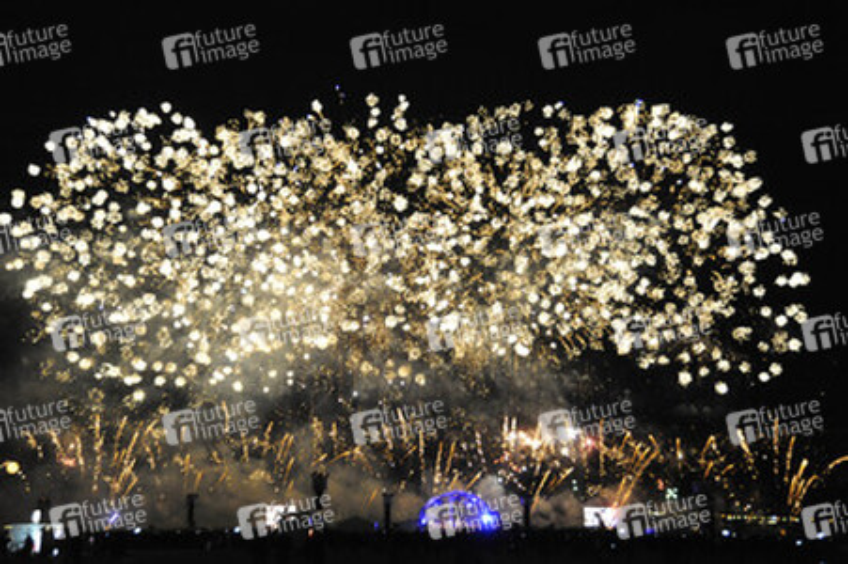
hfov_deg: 46.4
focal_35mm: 42
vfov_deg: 31.8
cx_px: 424
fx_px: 989
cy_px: 282
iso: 6400
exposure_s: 1/15
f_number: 6.3
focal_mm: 42
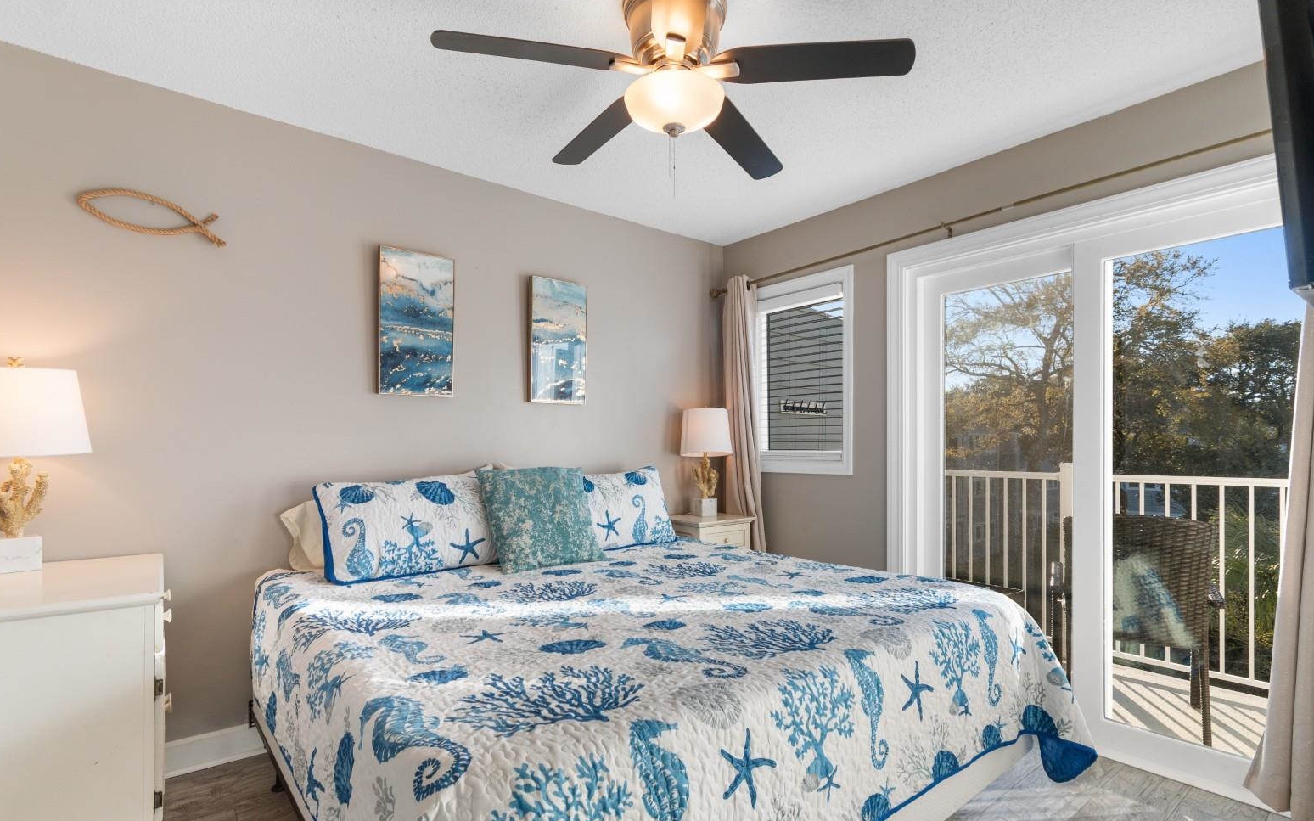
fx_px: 573
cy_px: 423
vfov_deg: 71.2
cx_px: 678
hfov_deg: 97.8
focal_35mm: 16
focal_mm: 10
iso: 100
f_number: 4.5
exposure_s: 1/40
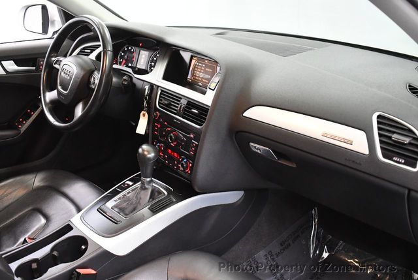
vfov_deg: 37.0
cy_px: 140
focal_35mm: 36
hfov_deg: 53.1
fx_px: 419
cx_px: 209
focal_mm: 18
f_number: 3.5
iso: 3200
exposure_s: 1/60
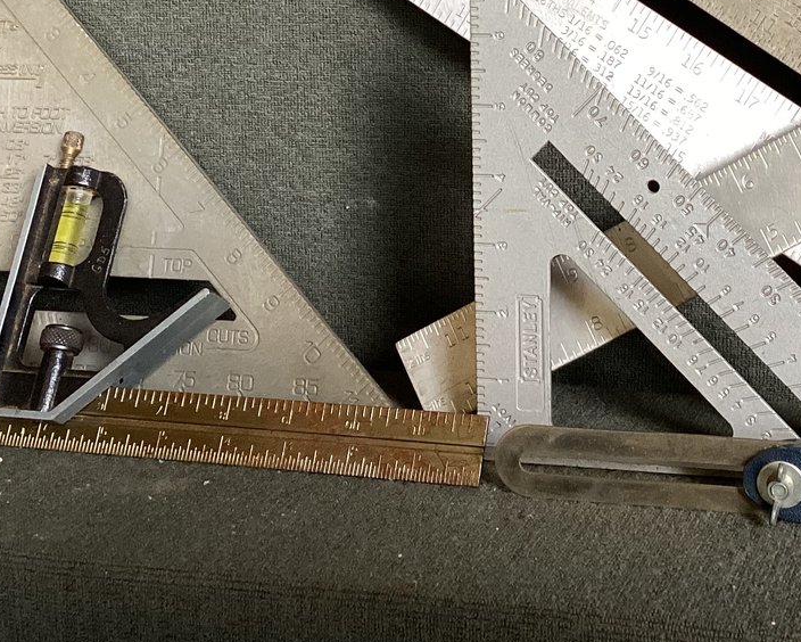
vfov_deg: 23.3
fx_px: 1542
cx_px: 575
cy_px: 155
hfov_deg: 28.8
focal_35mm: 65
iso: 125
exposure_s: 1/50
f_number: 2.4
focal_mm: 3.3
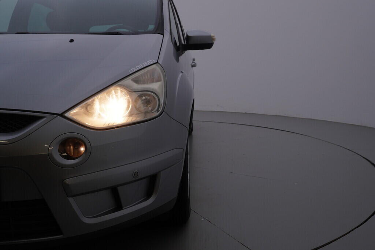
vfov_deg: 36.9
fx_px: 375
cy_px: 125
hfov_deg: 53.1
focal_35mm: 36
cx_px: 188
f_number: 5.6
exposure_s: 1/160
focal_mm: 24
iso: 125
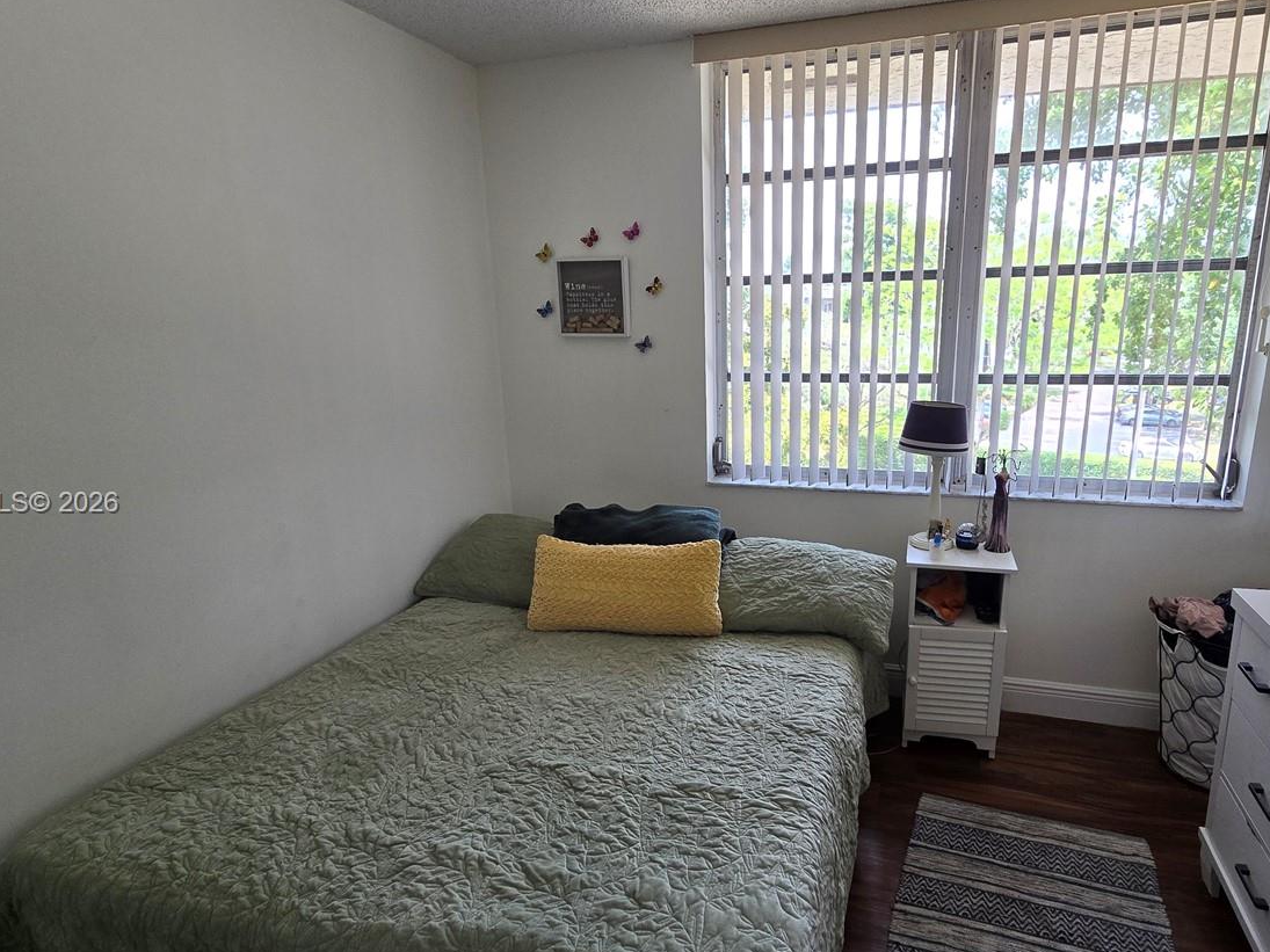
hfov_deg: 84.5
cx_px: 685
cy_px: 504
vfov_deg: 68.6
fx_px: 697
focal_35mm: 19
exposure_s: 1/120
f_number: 2.2
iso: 80
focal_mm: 2.2
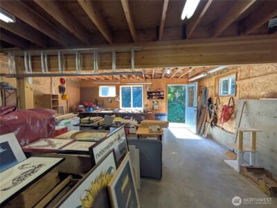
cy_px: 104
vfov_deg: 85.7
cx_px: 138
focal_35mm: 14
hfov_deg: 102.1
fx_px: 112
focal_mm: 1.83
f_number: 2.2
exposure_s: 1/120
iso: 130
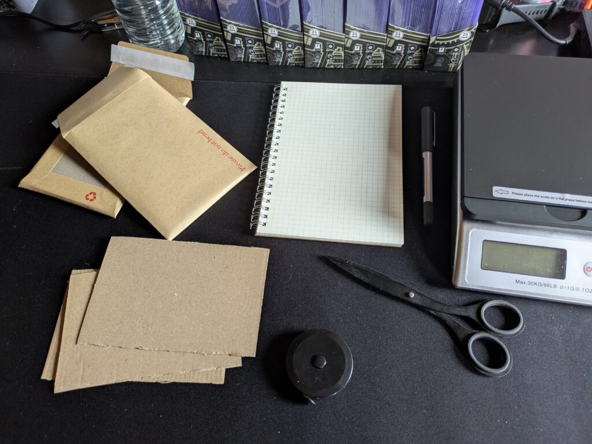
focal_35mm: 25
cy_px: 222
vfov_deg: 54.9
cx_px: 296
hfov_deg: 69.4
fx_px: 428
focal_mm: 5.43
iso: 202
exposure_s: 1/25
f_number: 1.89
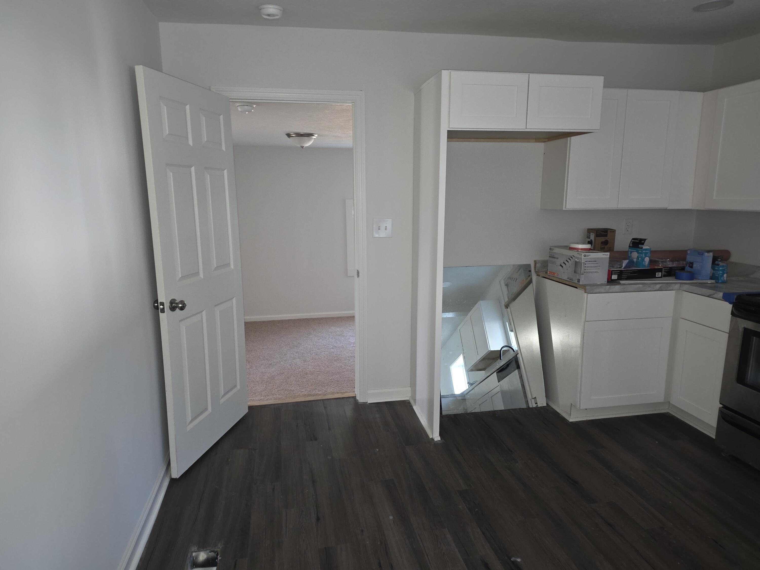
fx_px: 505
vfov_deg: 58.9
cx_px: 380
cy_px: 285
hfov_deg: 73.9
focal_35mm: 23
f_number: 1.7
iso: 125
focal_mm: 6.25
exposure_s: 1/17.2
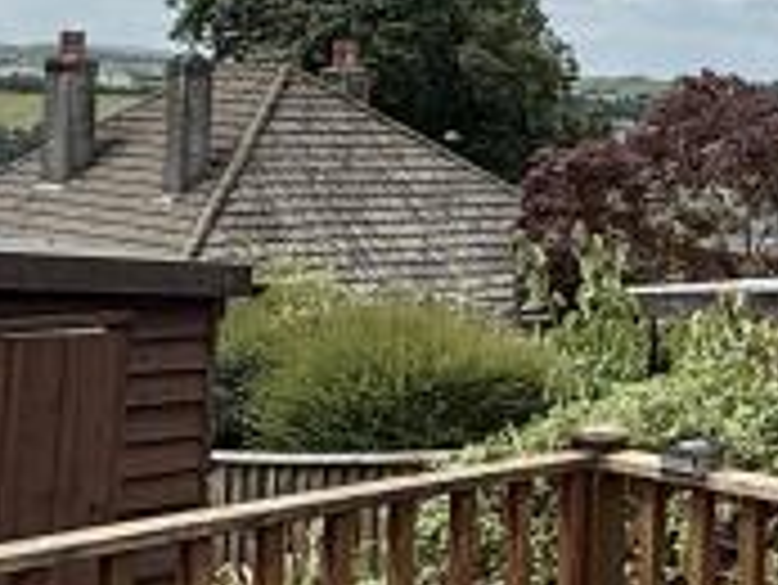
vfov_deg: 17.6
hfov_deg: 21.2
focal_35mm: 83
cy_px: 90
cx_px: 1025
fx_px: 1867
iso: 50
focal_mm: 2.22
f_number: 2.2
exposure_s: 1/2841
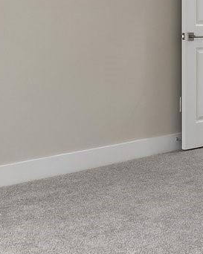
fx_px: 677
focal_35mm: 90
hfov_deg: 16.9
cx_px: 158
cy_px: 26
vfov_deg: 20.8
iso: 400
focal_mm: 16
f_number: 8
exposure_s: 1/10
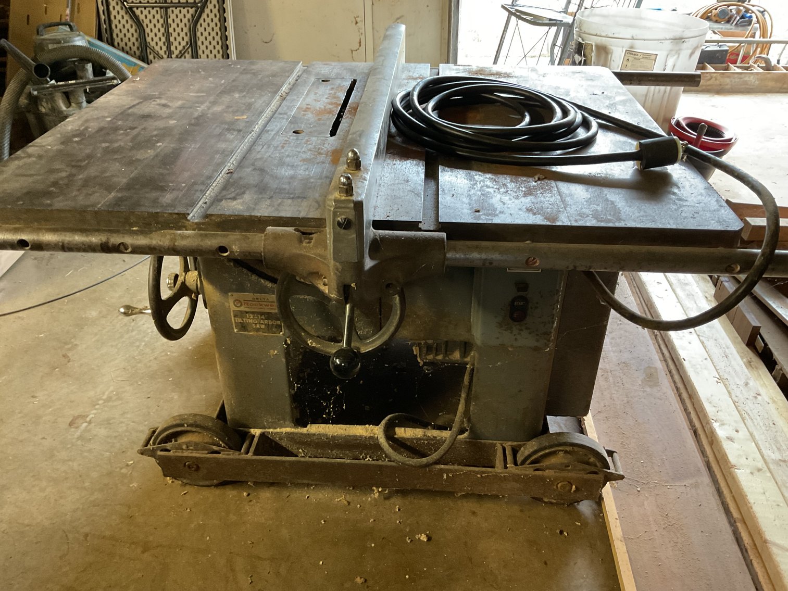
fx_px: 660
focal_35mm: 29
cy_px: 296
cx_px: 394
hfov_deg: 61.7
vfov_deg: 48.2
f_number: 1.8
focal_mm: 3
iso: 200
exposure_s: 1/40
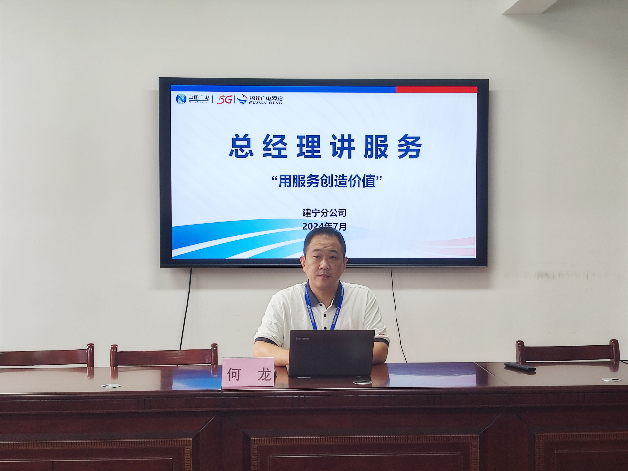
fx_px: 1052
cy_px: 236
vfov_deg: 25.2
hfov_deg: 33.2
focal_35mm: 58
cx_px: 314
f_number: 1.9
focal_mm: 5.52
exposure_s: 1/100
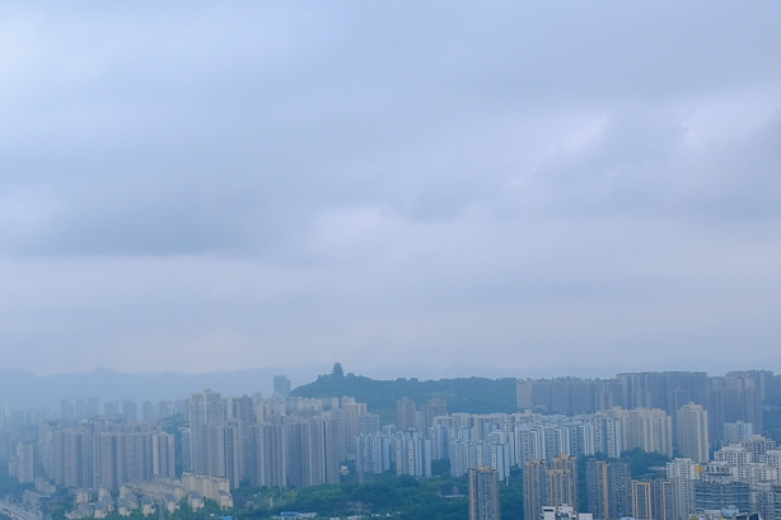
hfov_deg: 27.6
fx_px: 1431
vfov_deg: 20.6
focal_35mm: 66
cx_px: -99
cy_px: 303
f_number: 5.6
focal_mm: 18
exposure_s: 1/450
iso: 400
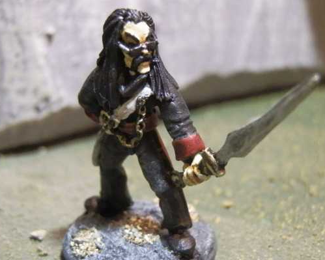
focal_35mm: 64
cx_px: 165
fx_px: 615
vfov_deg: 23.8
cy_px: 130
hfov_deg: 29.6
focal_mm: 10.99
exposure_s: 1/30
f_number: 3.7
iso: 800
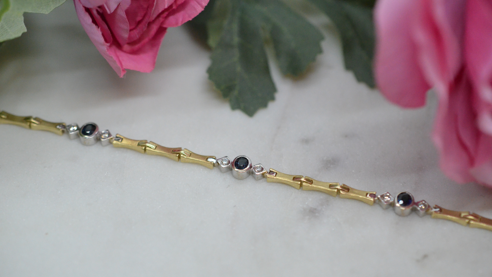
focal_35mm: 63
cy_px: 161
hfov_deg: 33.3
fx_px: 822
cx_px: 247
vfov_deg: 19.1
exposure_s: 1/3200
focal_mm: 40
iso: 3200
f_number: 4
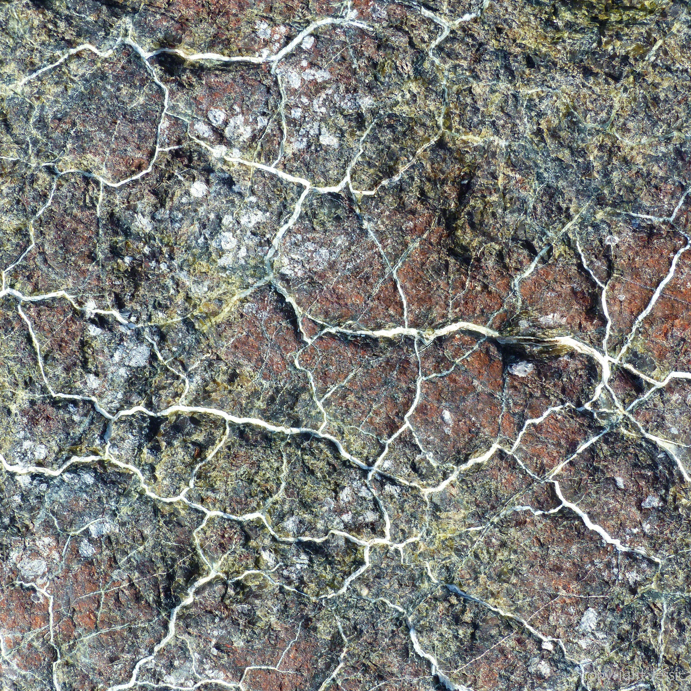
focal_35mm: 127
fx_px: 2868
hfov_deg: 13.7
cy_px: 346
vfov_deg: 13.7
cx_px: 354
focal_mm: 19.2
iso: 100
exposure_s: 1/400
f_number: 4
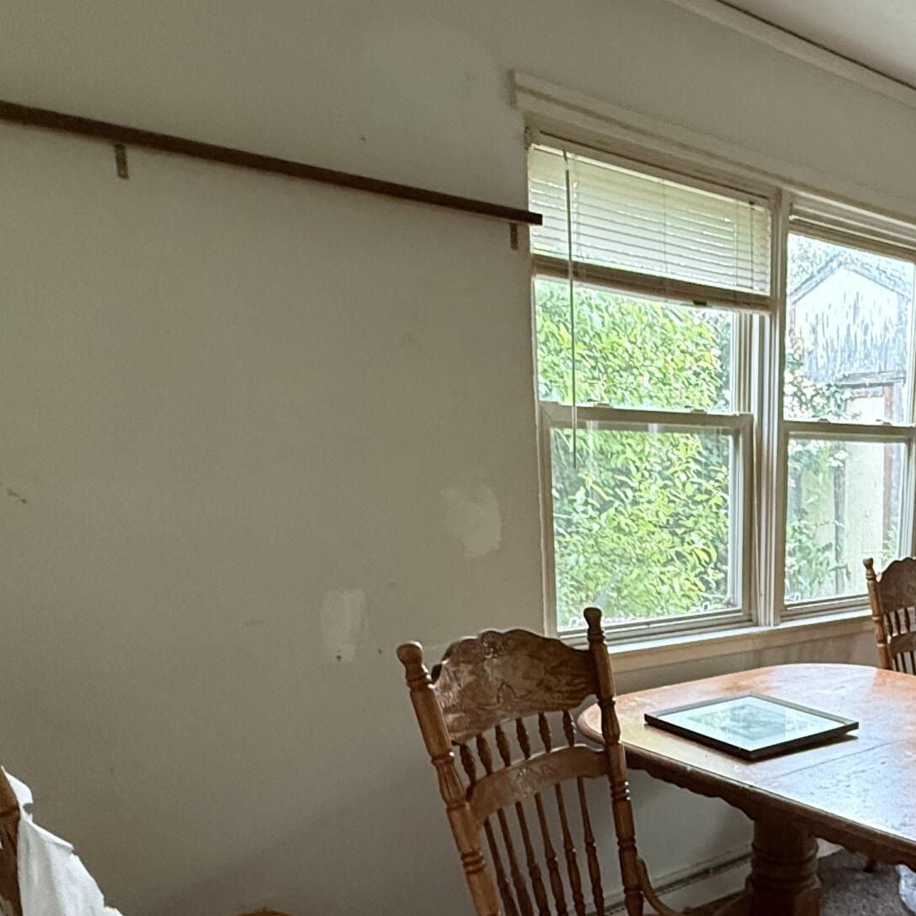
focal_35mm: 34
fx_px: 1018
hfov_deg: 44.6
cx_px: 803
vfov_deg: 45.9
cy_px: 736
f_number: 2.2
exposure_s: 1/60
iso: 400
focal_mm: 2.22
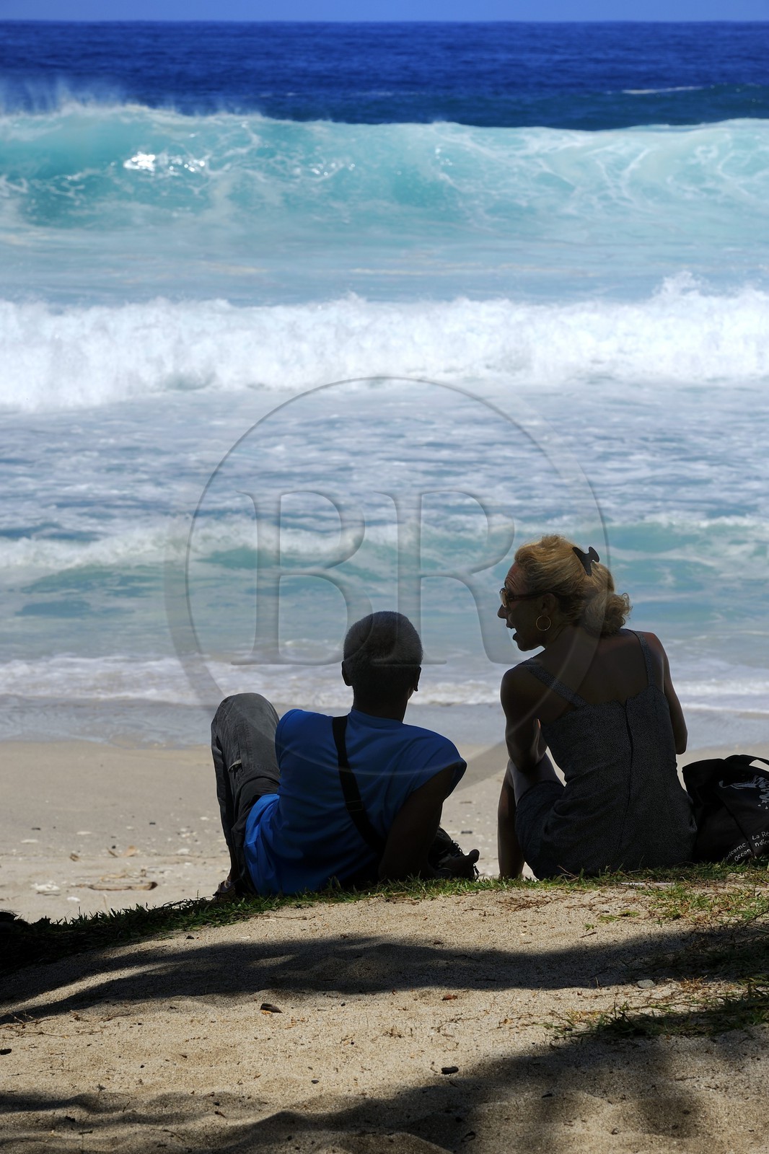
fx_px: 4968
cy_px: 577
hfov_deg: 8.9
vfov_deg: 13.3
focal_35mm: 155
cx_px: 384
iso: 200
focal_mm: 155
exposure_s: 1/250
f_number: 16
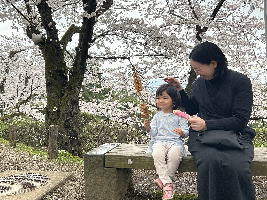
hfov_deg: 56.4
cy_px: 92
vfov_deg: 44.1
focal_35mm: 32
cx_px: 106
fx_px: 247
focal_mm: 5.7
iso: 50
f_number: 1.5
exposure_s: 1/639
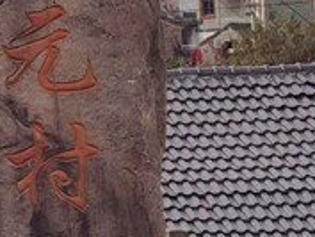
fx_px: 3051
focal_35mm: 335
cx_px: -130
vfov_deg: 4.4
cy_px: -5
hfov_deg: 5.9
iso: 50
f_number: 1.6
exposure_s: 1/1558
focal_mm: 5.56
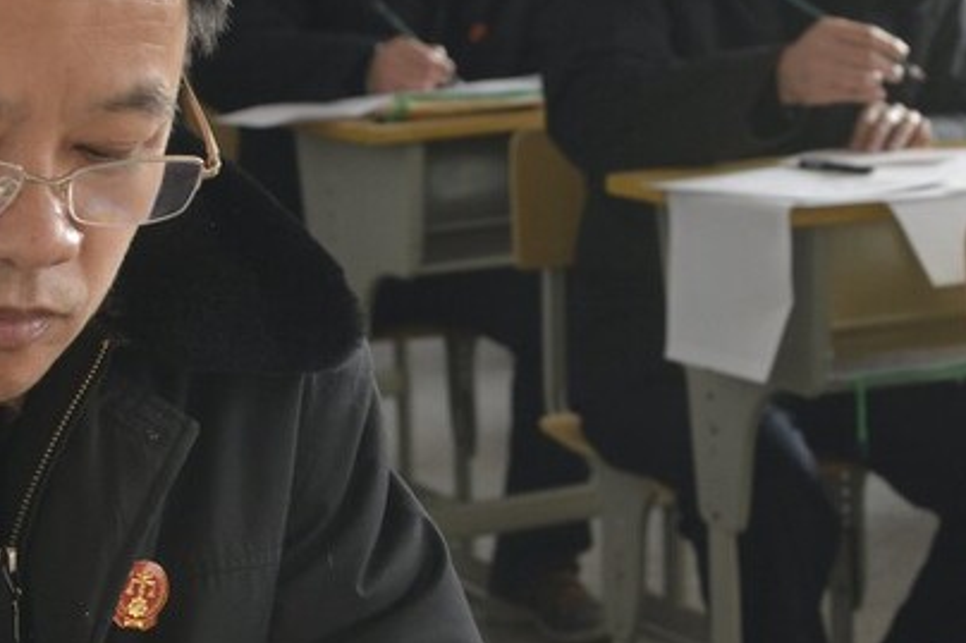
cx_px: 414
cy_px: 390
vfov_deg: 12.1
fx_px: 3031
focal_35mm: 113
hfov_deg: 18.1
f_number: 5.6
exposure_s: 1/60
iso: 800
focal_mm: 38
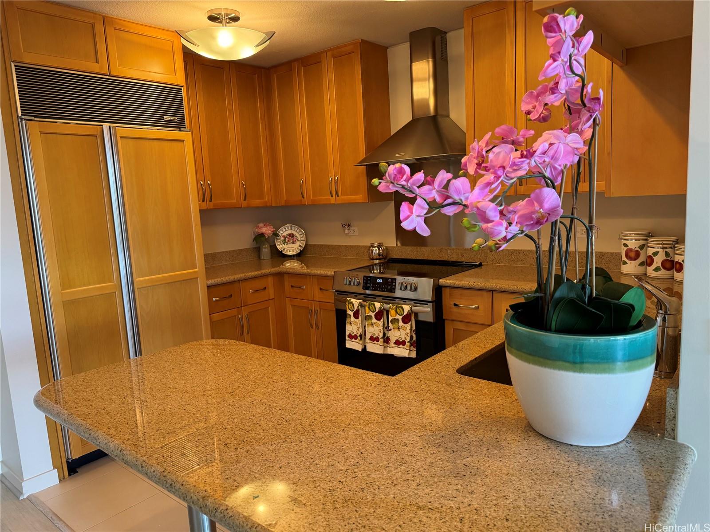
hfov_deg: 71.6
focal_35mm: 24
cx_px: 355
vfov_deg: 56.8
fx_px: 492
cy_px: 266
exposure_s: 1/120
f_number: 1.78
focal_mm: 6.76
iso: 200
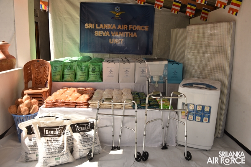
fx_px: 195
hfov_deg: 65.5
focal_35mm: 28
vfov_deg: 46.4
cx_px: 126
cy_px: 84
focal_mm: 28
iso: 200
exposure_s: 1/200
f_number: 9
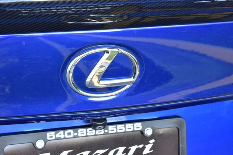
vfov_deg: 16.3
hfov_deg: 24.3
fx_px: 540
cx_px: 117
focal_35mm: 84
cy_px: 78
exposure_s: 1/30
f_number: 7.1
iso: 400
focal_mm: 55
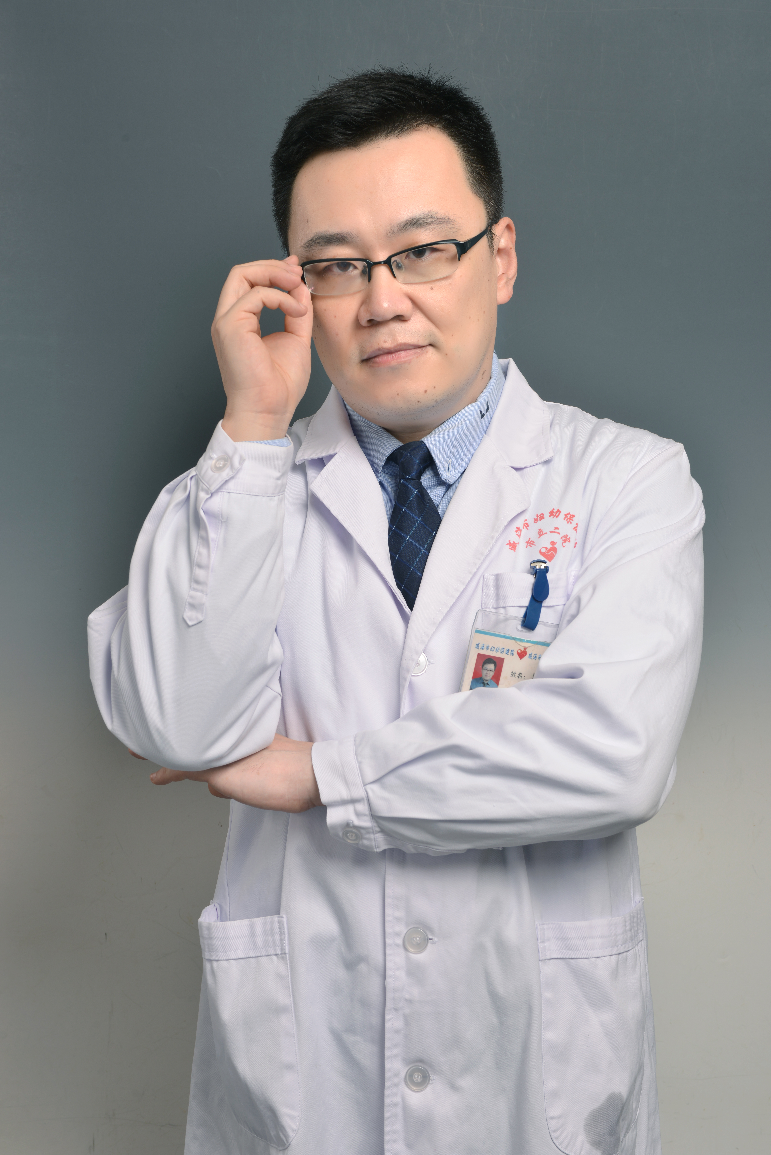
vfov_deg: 36.2
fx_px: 1766
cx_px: 383
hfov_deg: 24.6
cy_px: 580
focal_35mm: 55
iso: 100
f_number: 10
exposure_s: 1/125
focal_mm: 52
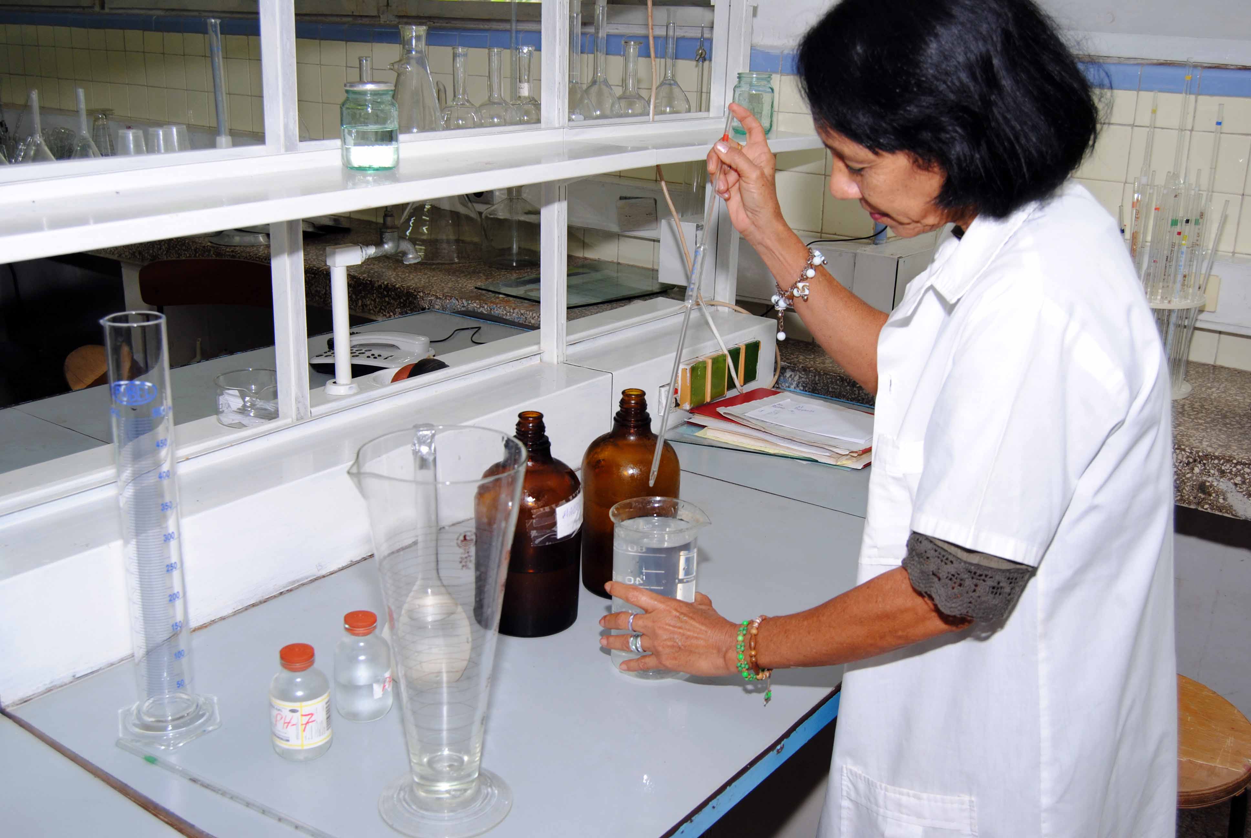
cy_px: 419
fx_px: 1252
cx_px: 626
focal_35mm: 36
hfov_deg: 53.1
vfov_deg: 37.0
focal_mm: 24
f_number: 5.6
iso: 200
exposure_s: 1/30
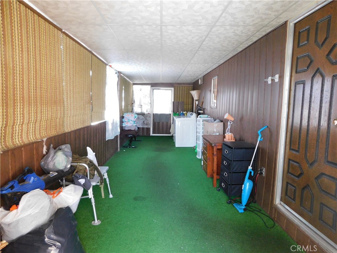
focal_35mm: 23
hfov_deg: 73.9
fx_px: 224
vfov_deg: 58.9
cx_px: 168
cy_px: 126
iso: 400
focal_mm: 4
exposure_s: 1/20
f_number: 3
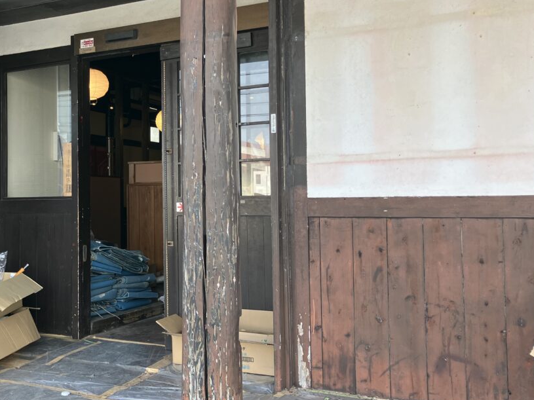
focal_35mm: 44
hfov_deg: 41.5
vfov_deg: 32.9
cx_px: 124
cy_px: 187
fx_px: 679
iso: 25
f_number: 1.8
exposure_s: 1/181
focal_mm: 3.99
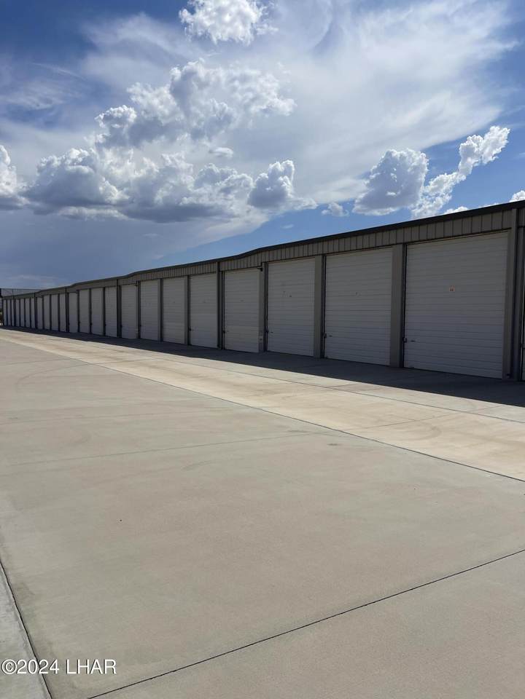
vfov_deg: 69.4
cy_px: 350
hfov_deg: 54.9
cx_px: 262
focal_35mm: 25
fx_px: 506
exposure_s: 1/10989
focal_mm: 5.1
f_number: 1.6
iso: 32
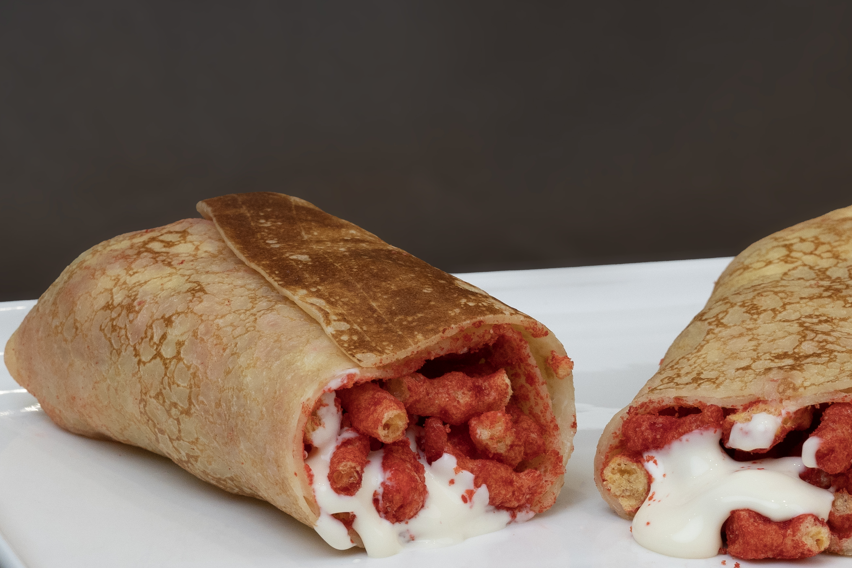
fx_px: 2769
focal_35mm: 117
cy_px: 439
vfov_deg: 11.7
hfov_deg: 17.5
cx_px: 511
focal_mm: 70
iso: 200
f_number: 4.5
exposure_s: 1/200
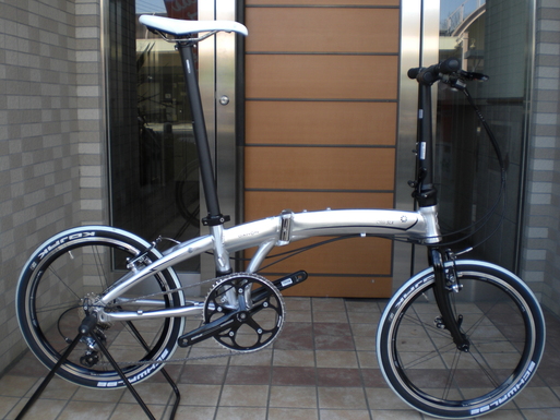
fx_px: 615
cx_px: 280
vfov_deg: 37.7
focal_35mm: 38
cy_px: 210
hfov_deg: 49.0
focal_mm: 6.3
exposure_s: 1/60
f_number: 3.1
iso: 50
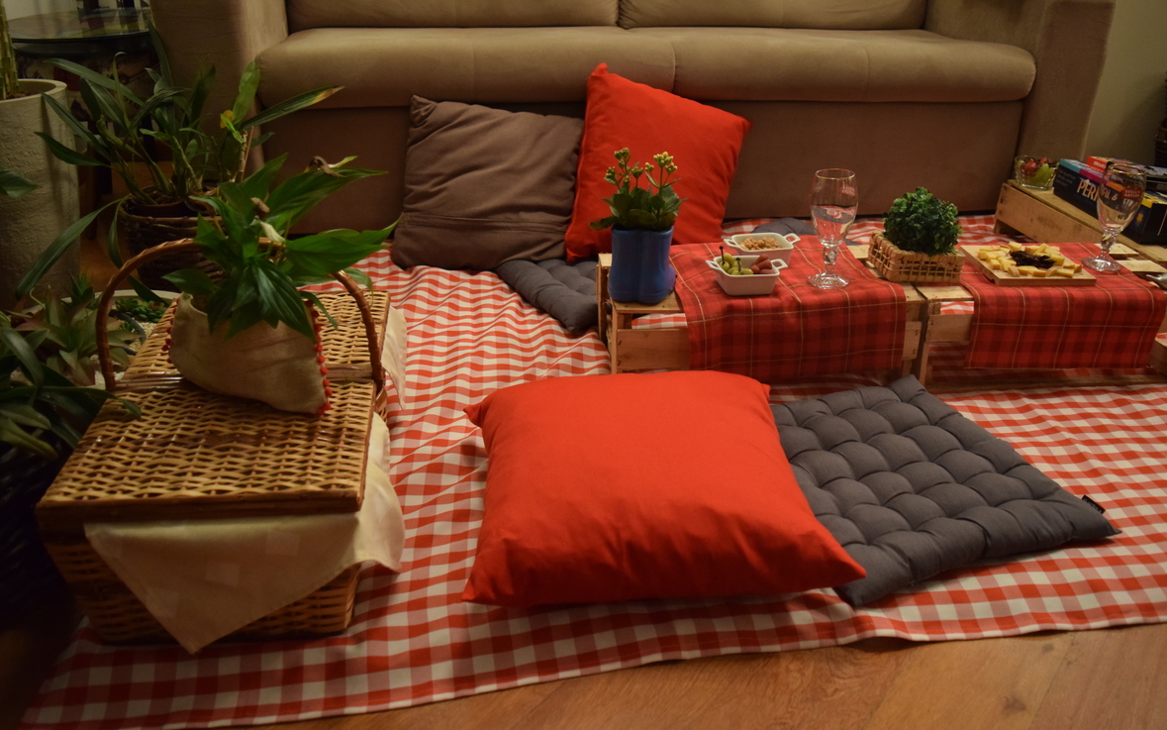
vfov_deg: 44.5
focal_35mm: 28
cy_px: 371
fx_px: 891
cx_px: 591
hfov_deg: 66.5
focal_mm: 18
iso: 2000
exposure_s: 1/60
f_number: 3.5
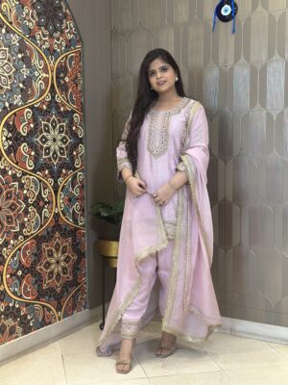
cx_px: 144
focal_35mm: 48
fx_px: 532
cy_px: 192
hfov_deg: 30.3
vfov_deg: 39.7
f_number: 1.78
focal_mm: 6.86
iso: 200
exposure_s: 1/100
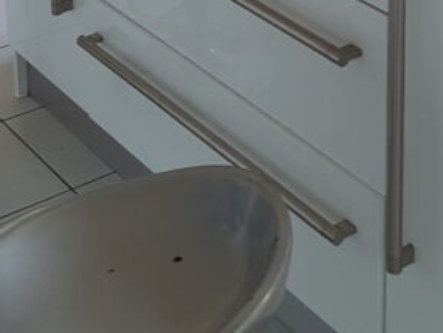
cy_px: -177
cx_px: 283
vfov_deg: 14.7
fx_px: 1191
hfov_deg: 21.0
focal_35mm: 93
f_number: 1.7
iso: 40
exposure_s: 1/50
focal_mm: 4.2
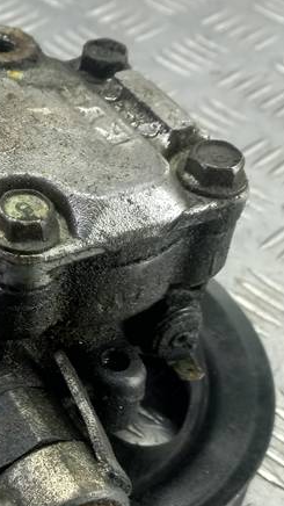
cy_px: 331
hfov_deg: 18.2
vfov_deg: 32.6
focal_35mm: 64
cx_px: -14
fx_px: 857
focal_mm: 4.6
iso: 125
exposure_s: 1/50
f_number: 1.8
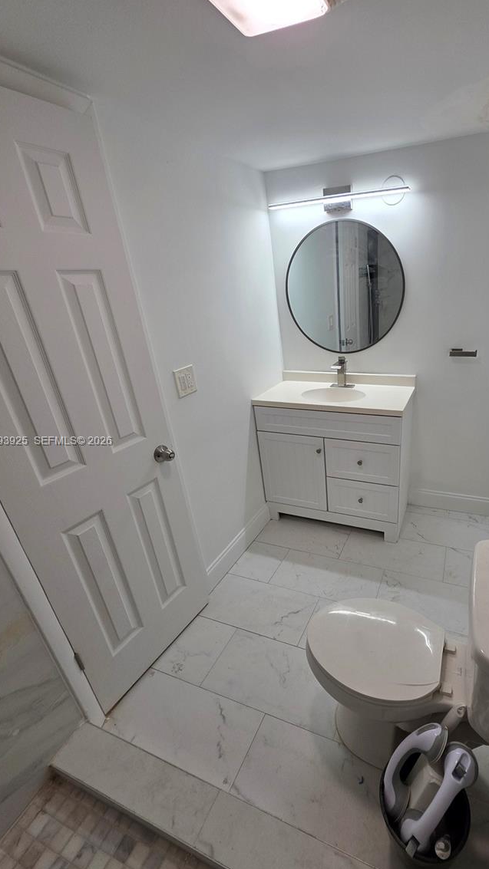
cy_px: 442
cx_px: 316
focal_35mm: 15
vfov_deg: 103.0
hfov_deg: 69.0
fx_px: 346
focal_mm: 2.2
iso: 80
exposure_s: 1/120
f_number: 1.9
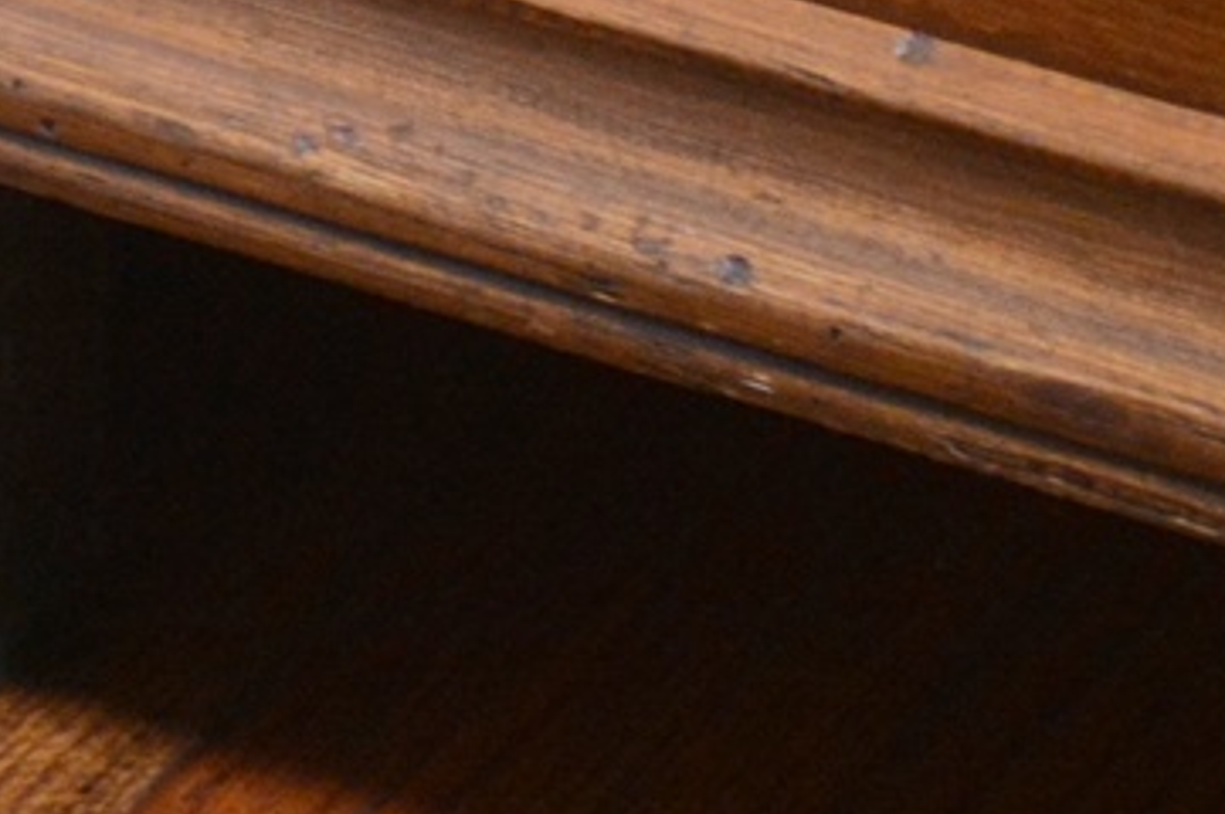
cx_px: 1391
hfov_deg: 6.6
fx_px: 10607
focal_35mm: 312
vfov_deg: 4.4
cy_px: 8
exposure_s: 1/40
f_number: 4.2
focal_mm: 30
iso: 800
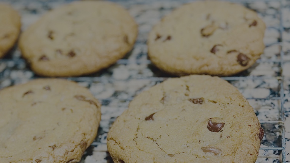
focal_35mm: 70
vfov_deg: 17.2
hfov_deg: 30.0
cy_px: 73
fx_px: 538
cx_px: 101
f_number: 1.78
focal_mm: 6.86
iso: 200
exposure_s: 1/60
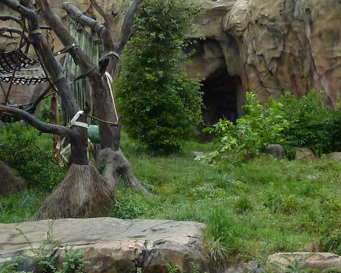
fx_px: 737
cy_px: 75
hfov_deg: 25.9
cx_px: 109
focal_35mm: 73
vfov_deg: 20.8
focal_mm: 4.1
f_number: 3.3
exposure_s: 1/500
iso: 250
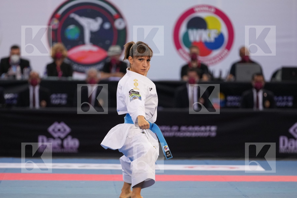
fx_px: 2401
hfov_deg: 7.1
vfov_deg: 4.7
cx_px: 148
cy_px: 99
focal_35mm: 291
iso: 2500
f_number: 2.8
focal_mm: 194
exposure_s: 1/1000
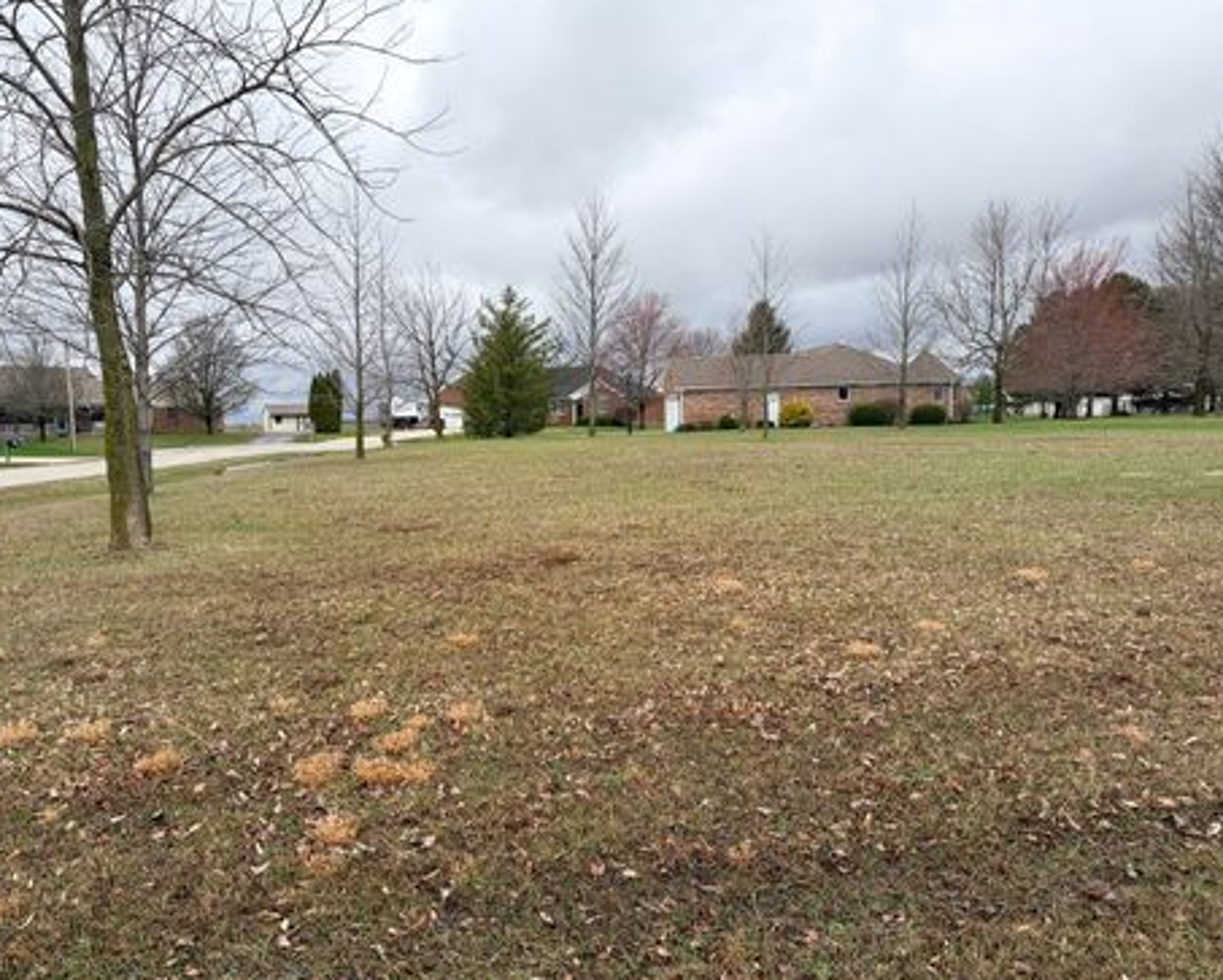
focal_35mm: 28
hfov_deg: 62.1
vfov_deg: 51.6
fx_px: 1014
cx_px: 556
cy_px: 487
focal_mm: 5.96
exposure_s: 1/1263
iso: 50
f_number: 1.6
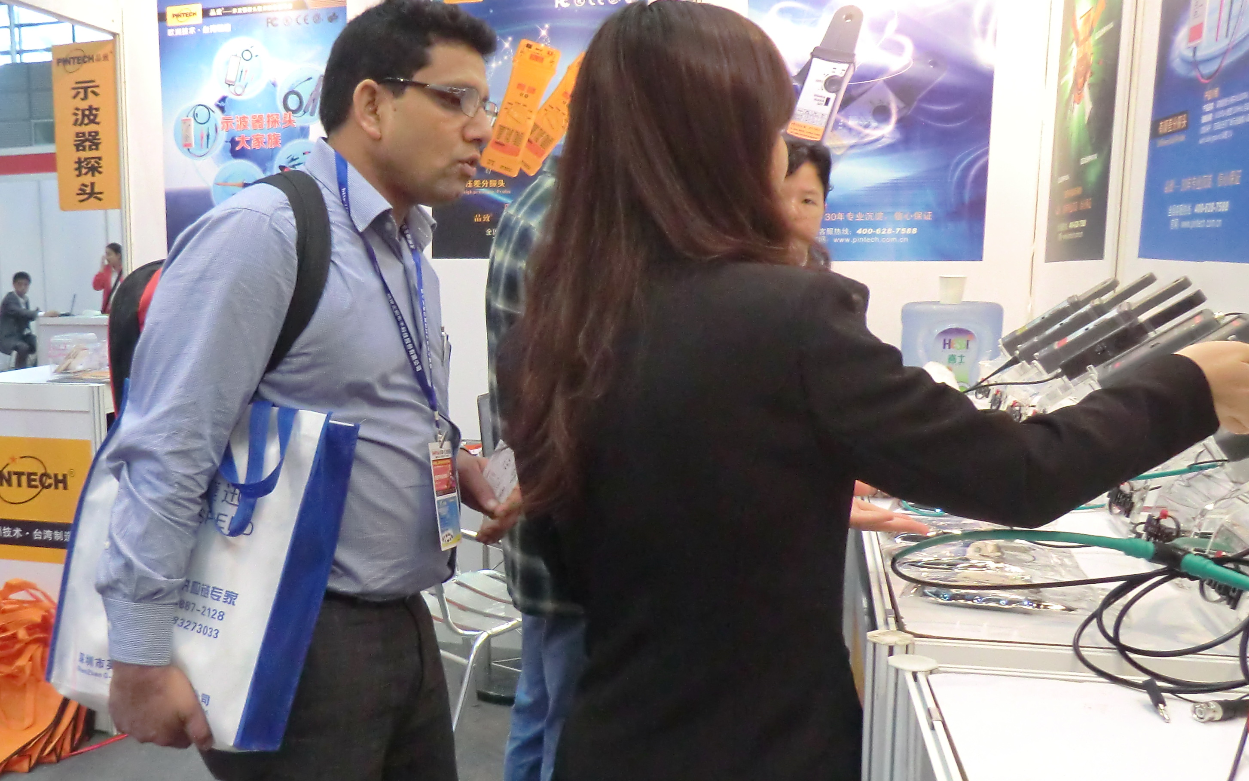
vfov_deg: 36.2
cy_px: 448
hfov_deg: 54.1
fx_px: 1191
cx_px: 406
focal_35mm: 35
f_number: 3.2
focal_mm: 4.3
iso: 500
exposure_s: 1/60
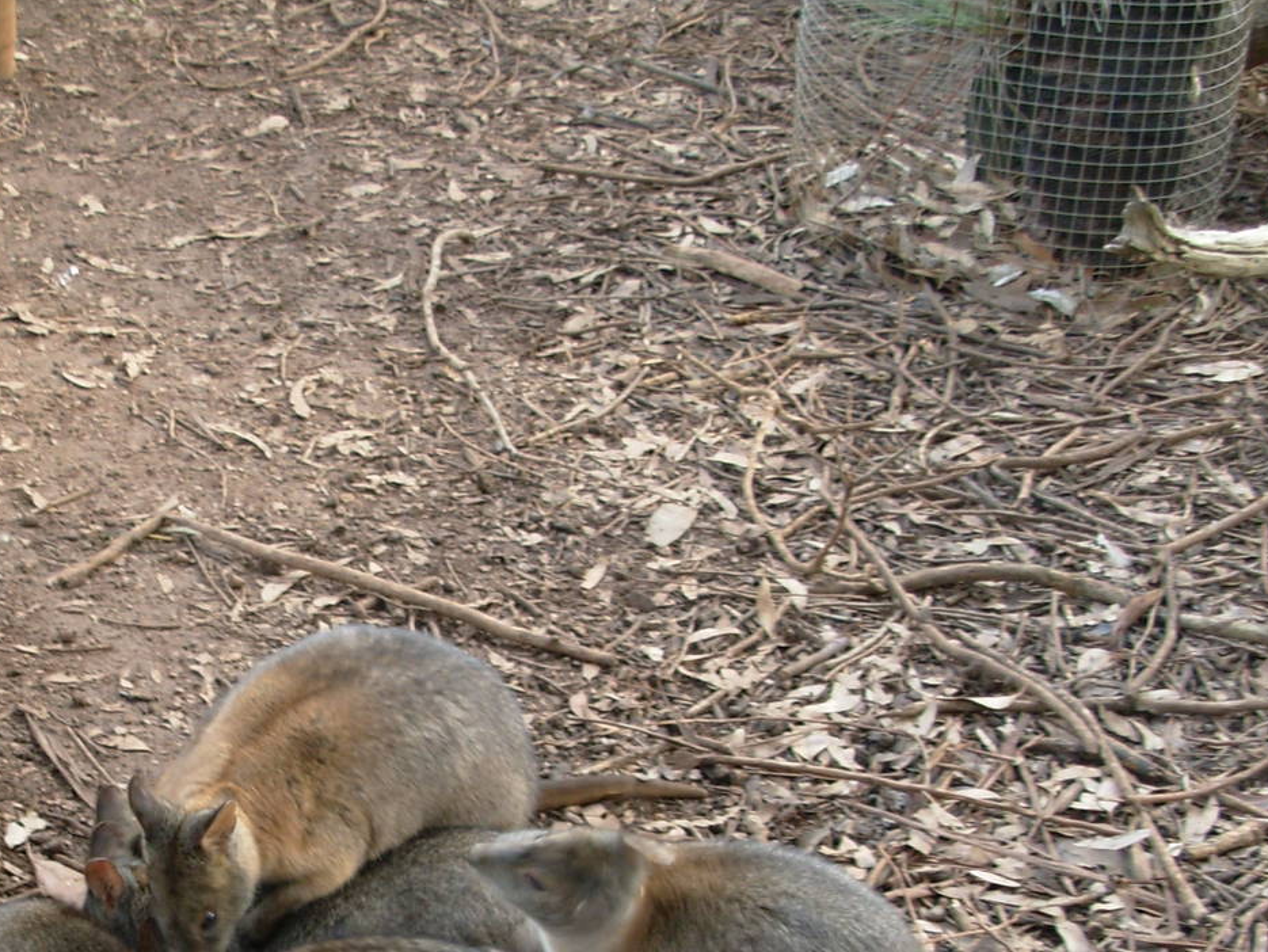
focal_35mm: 65
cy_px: 757
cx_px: 220
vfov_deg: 22.3
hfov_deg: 29.0
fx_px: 2382
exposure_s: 1/38.1
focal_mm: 6.3
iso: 50
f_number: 2.9
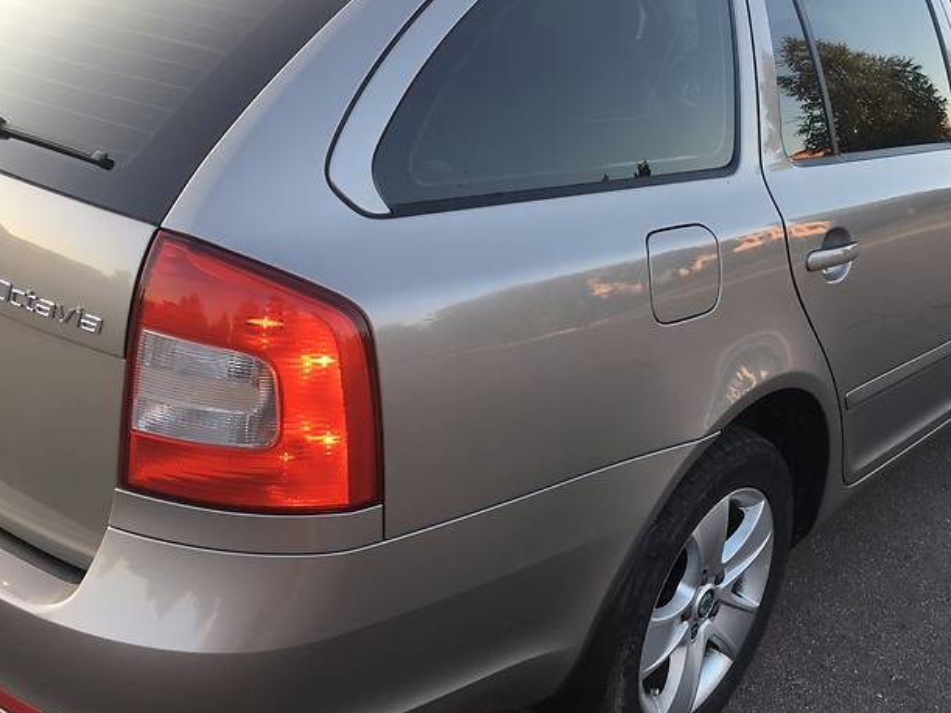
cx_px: 549
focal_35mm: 38
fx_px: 1044
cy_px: 314
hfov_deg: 48.8
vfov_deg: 37.7
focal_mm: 4.2
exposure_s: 1/100
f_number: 2.2
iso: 40
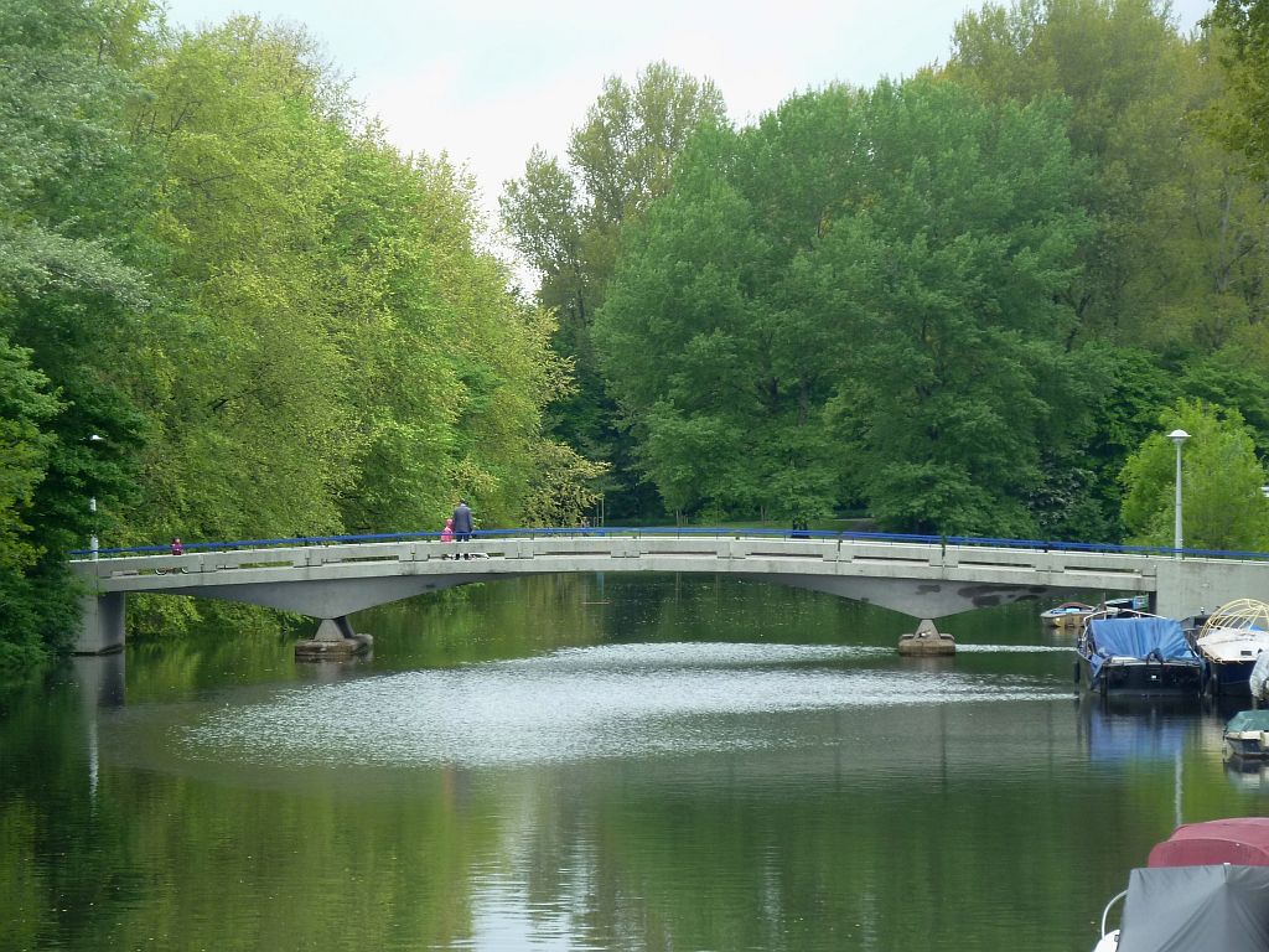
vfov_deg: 9.4
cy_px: 476
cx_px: 634
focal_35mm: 158
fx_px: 5792
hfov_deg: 12.5
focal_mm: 25.9
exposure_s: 1/60
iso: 160
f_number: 4.5
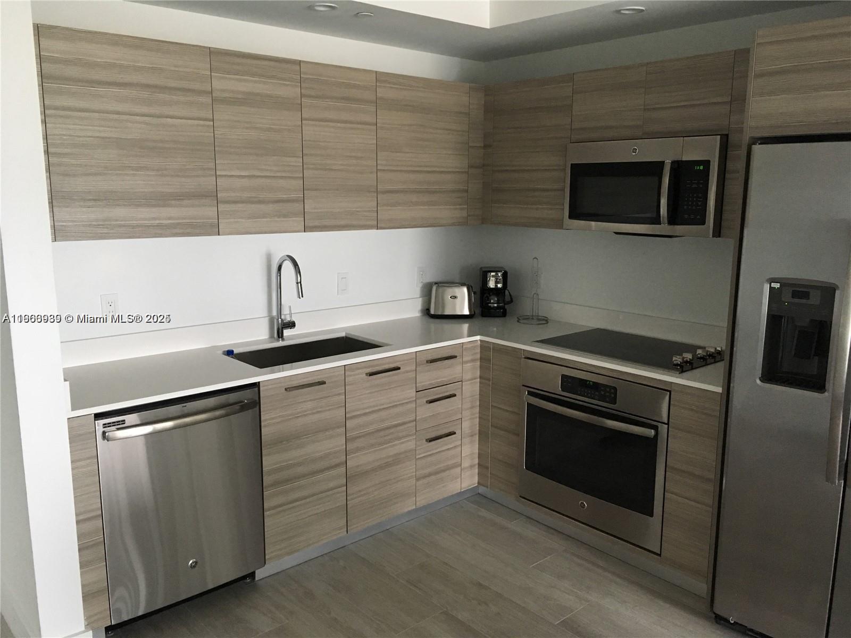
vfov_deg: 48.2
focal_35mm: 29
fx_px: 713
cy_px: 319
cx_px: 426
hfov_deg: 61.7
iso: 160
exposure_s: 1/30
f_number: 2.2
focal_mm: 4.15
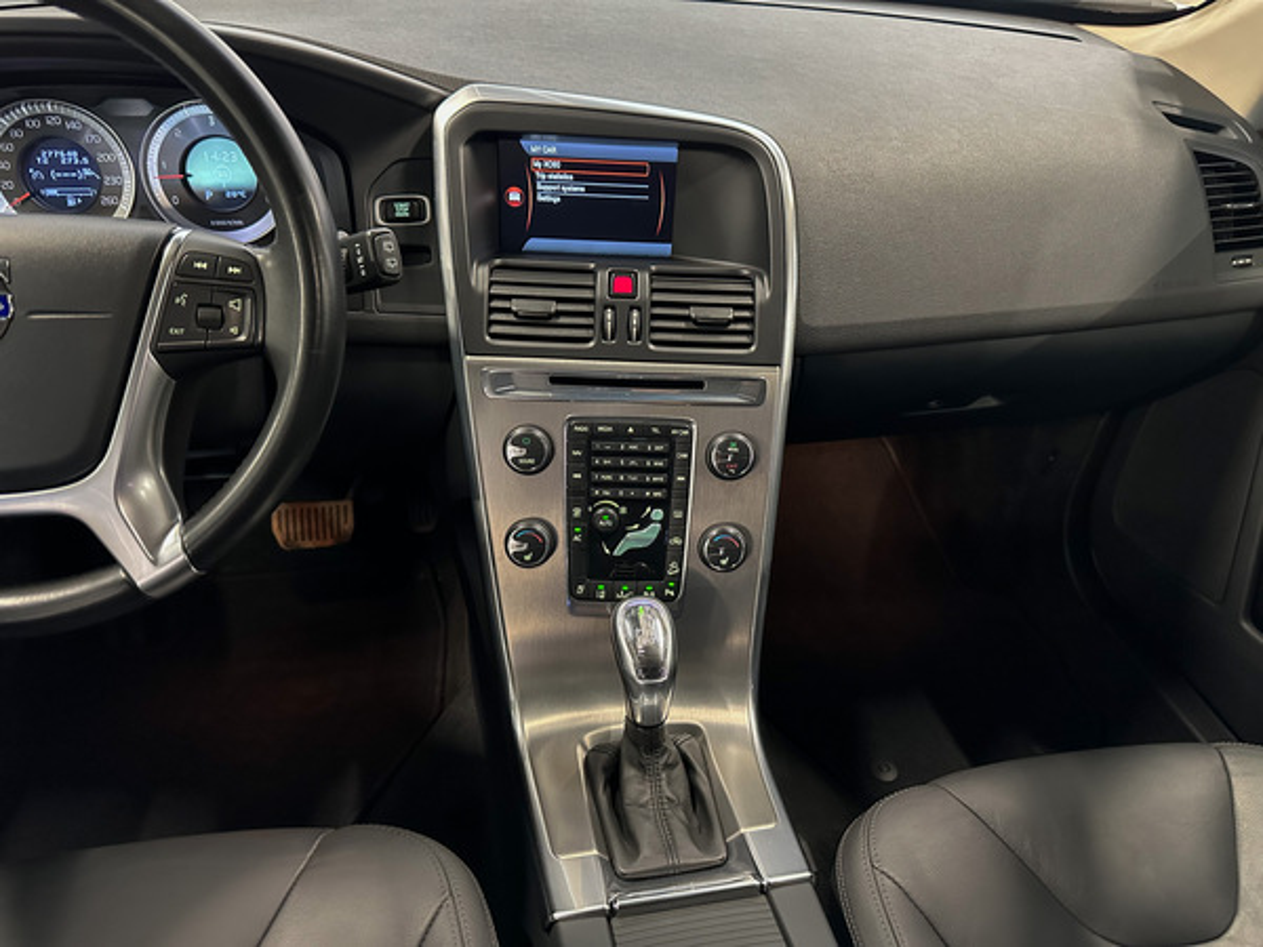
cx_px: 632
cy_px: 474
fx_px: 876
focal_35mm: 24
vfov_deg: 56.8
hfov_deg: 71.6
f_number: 1.78
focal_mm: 6.86
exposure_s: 1/33
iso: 800
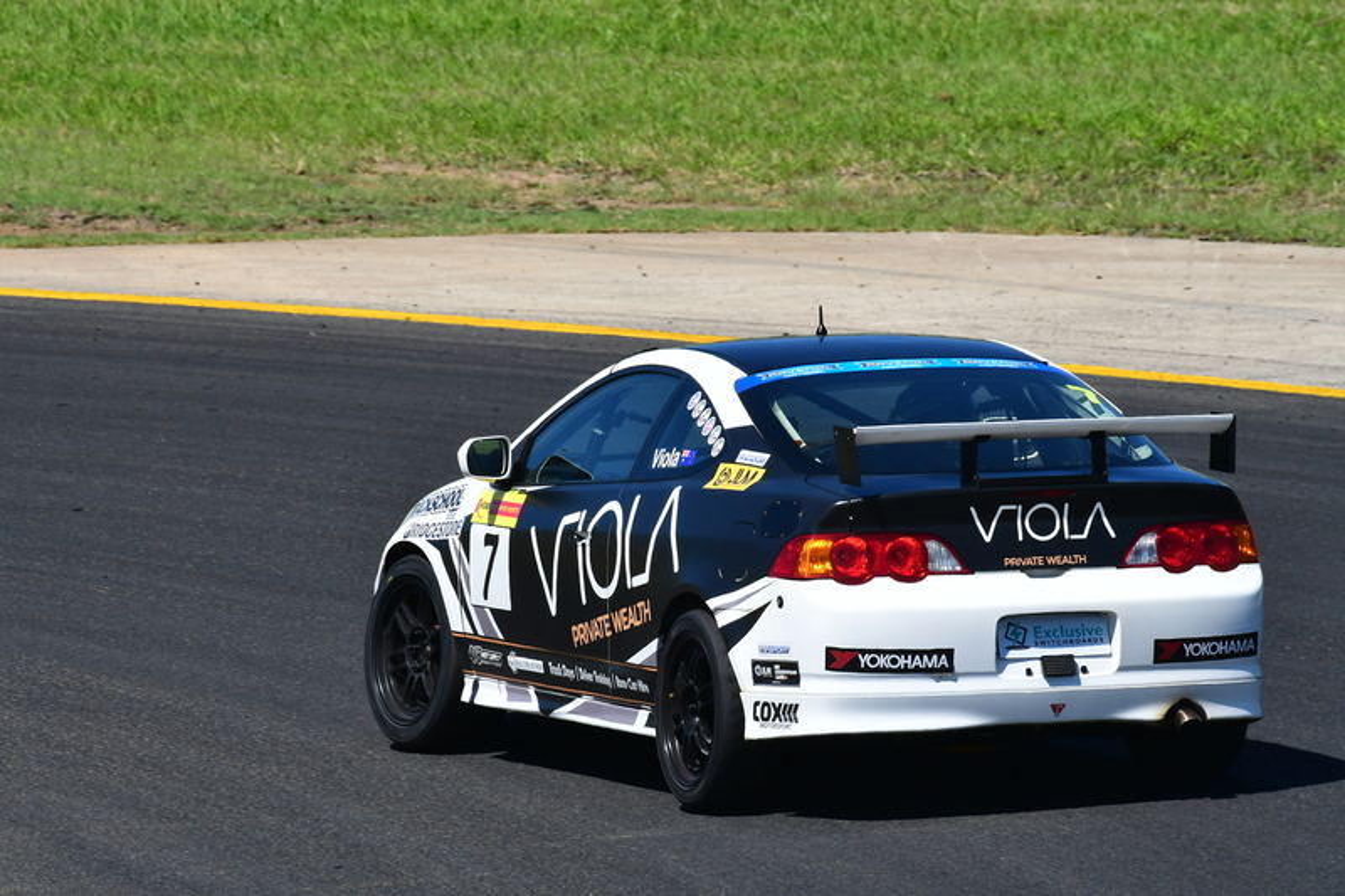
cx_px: 672
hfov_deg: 2.8
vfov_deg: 1.8
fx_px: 28013
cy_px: 448
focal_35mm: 750
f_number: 13
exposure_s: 1/640
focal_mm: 500
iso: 500
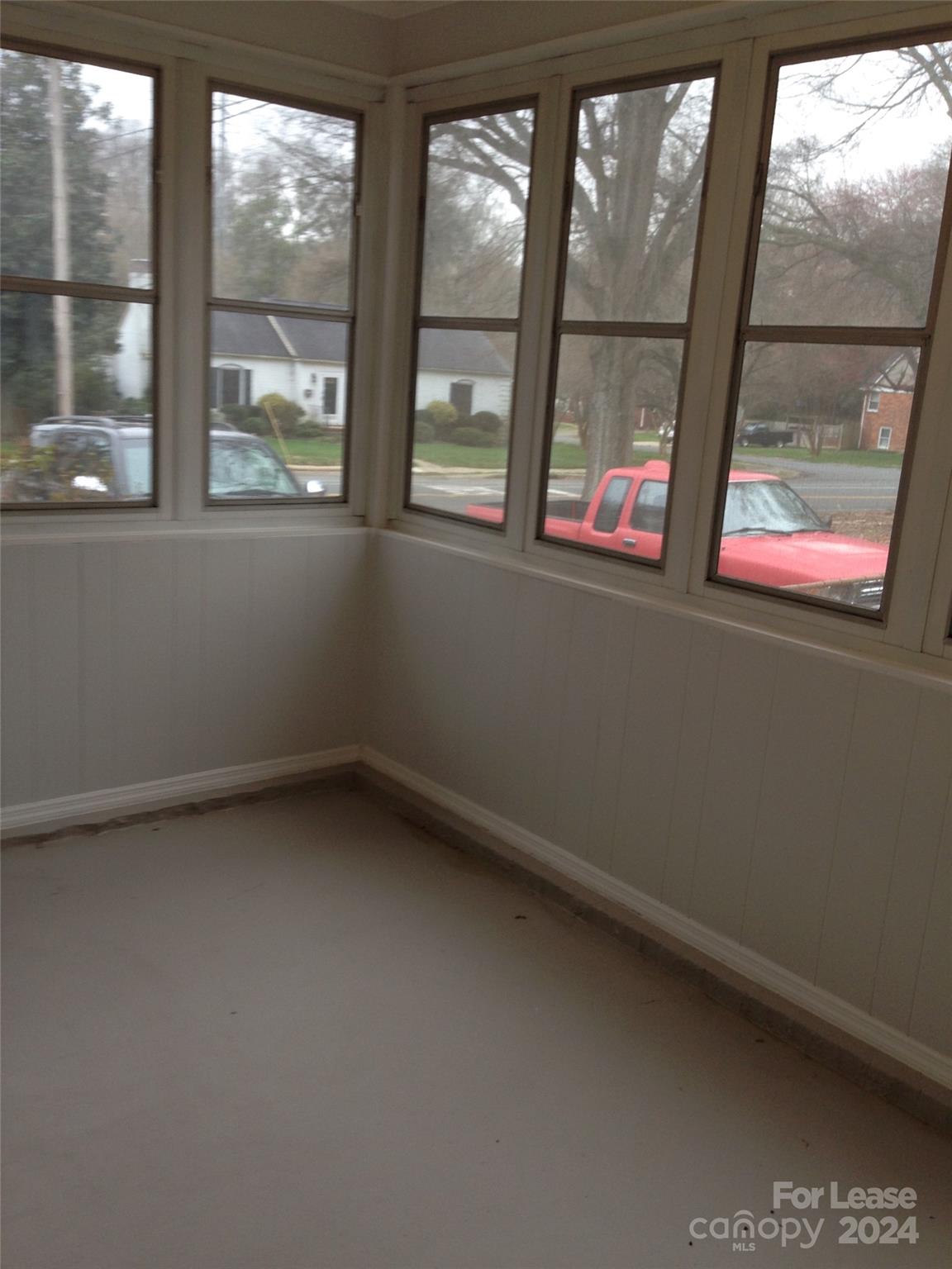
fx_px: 1210
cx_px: 476
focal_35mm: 33
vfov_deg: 55.4
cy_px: 634
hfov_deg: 42.9
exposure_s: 1/40
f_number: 2.4
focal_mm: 4.12
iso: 50
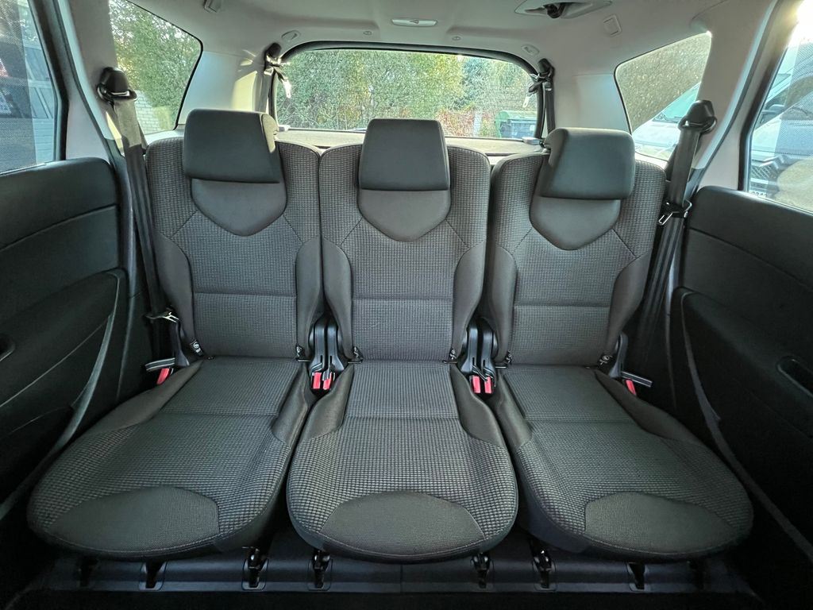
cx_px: 406
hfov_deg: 106.2
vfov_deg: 89.9
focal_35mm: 13
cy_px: 305
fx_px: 305
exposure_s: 1/30
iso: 1250
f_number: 1.8
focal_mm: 1.57
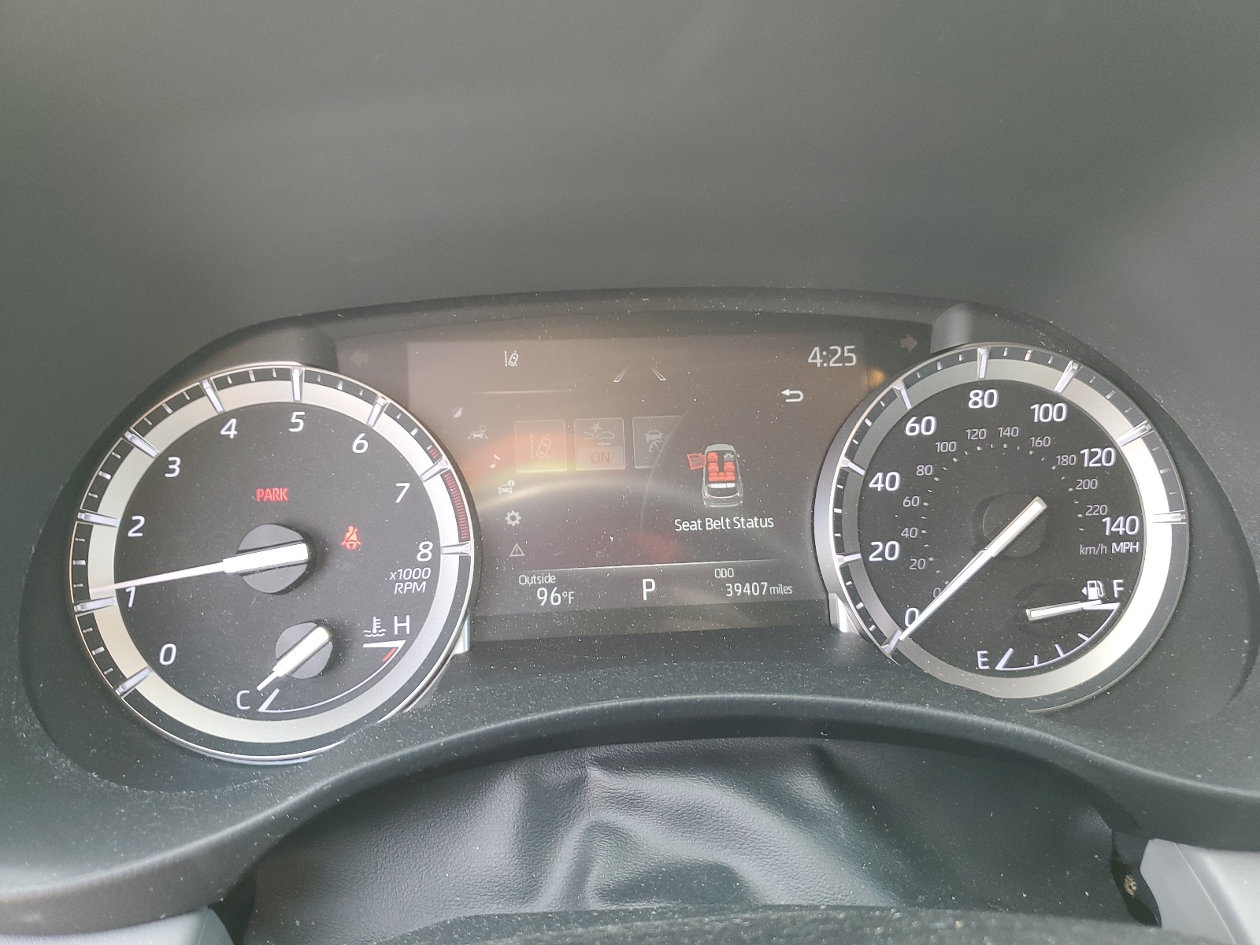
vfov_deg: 53.1
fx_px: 946
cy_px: 472
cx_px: 630
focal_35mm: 26
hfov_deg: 67.3
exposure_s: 1/60.2
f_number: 1.5
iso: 71
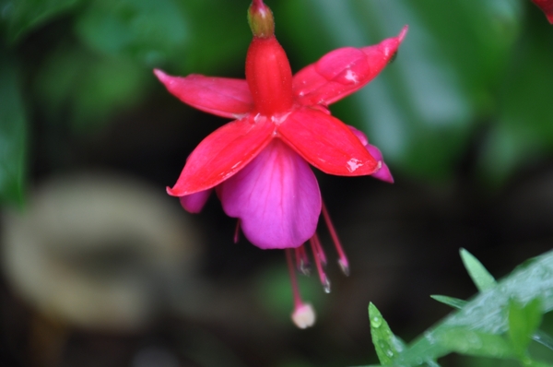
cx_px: 276
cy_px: 184
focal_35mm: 405
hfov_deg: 5.1
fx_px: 6211
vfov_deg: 3.4
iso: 200
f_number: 6.3
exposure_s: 1/30
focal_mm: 270
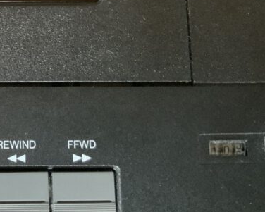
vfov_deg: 19.0
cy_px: -32
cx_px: -16
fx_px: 604
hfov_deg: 23.4
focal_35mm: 77
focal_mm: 3
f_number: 1.8
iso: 500
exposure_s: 1/24
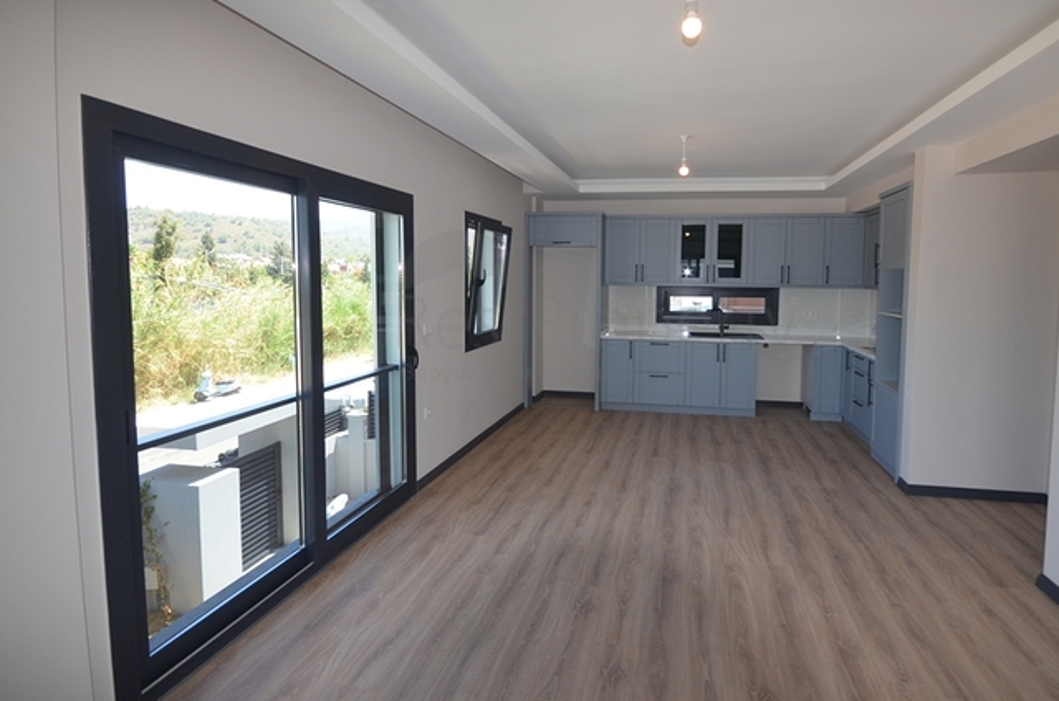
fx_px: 499
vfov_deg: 70.0
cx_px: 598
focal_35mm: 17
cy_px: 309
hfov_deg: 92.9
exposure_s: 1/125
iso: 400
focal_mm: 10
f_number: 7.1
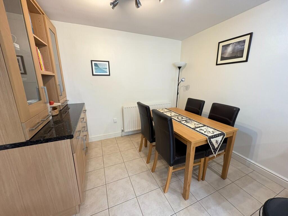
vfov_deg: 85.7
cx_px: 144
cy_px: 108
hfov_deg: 102.1
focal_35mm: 14
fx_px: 116
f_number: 2.2
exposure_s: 1/50
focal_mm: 2.22
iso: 250
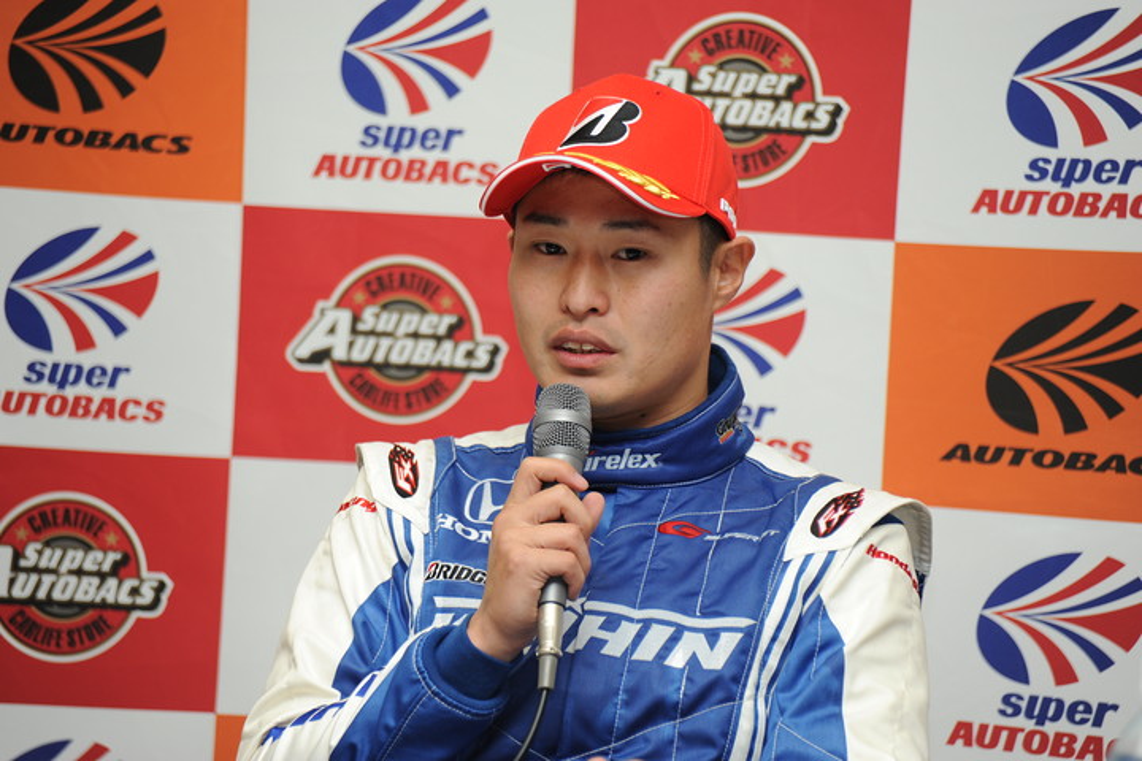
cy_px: 380
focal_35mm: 200
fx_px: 6344
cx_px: 571
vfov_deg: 6.9
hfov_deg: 10.3
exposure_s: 1/180
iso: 800
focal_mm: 200
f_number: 5.6
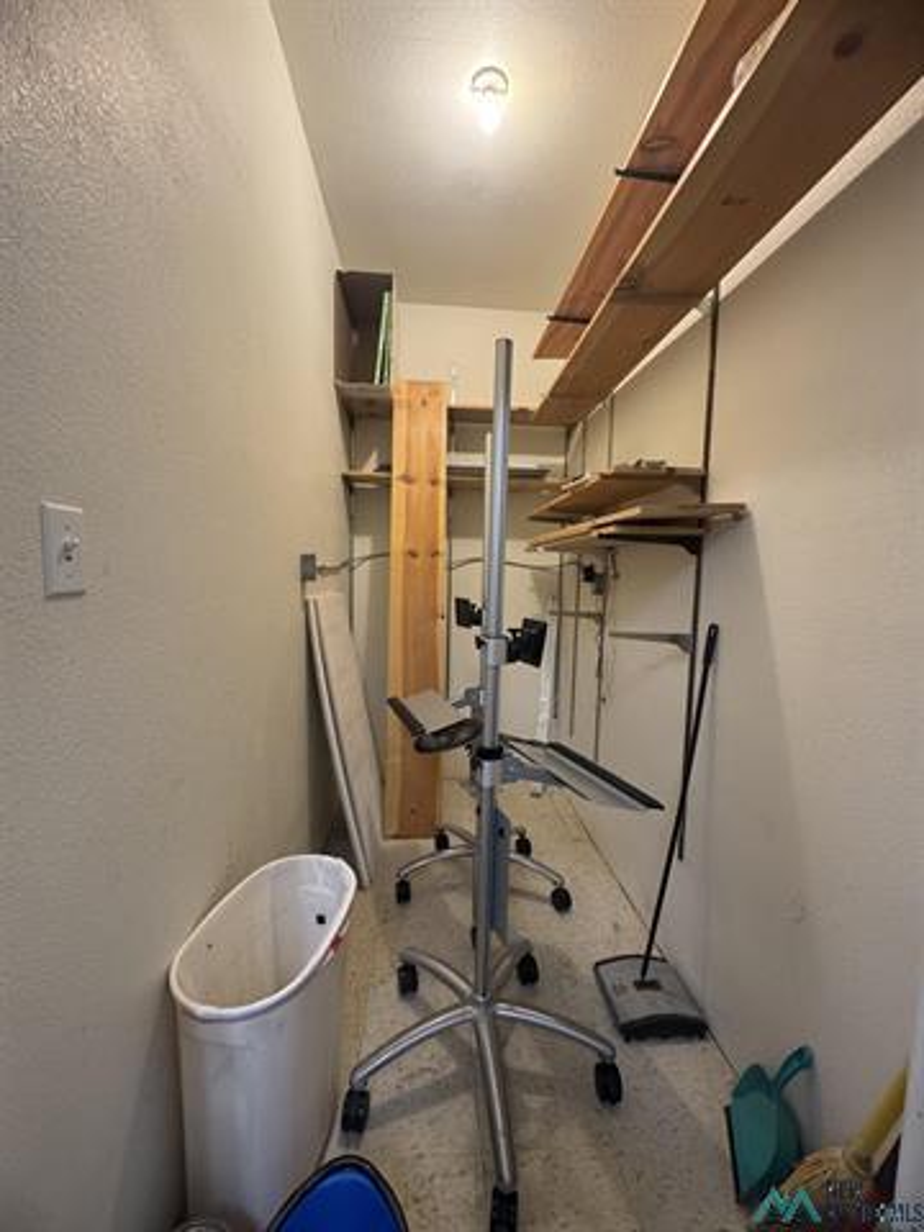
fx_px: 498
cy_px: 616
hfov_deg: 85.7
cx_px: 462
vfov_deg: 102.1
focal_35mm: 14
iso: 320
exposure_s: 1/60
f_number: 2.2
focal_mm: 2.22
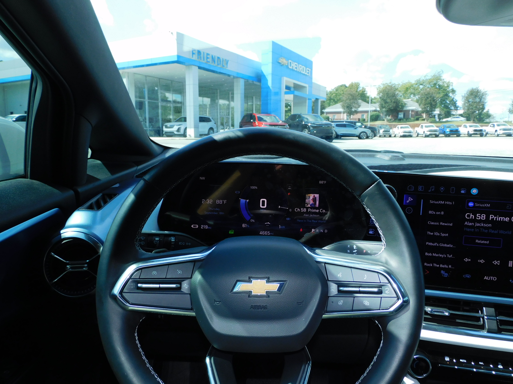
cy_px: 192
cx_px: 256
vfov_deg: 56.8
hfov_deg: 71.6
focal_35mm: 24
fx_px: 356
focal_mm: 4.3
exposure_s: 1/320
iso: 125
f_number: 3.3
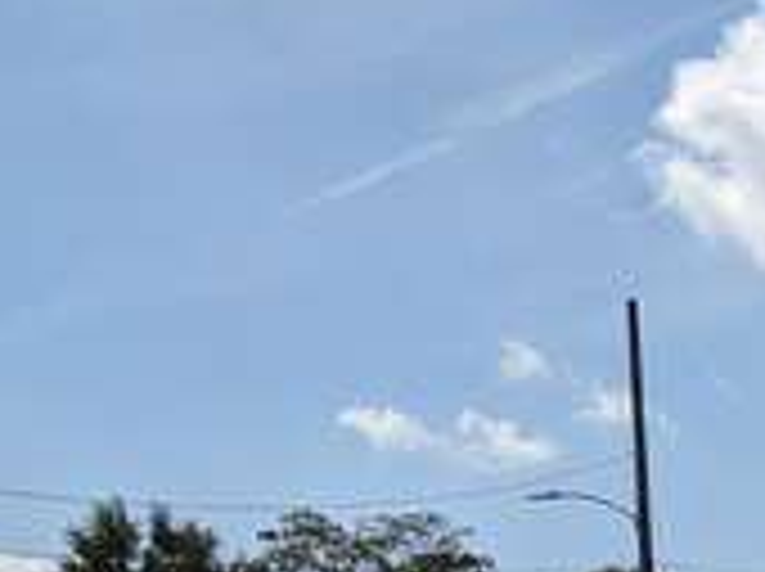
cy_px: 955
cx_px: 1724
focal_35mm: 122
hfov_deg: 13.0
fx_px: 2692
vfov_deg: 11.4
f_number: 1.73
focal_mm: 4.38
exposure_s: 1/7812
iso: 62
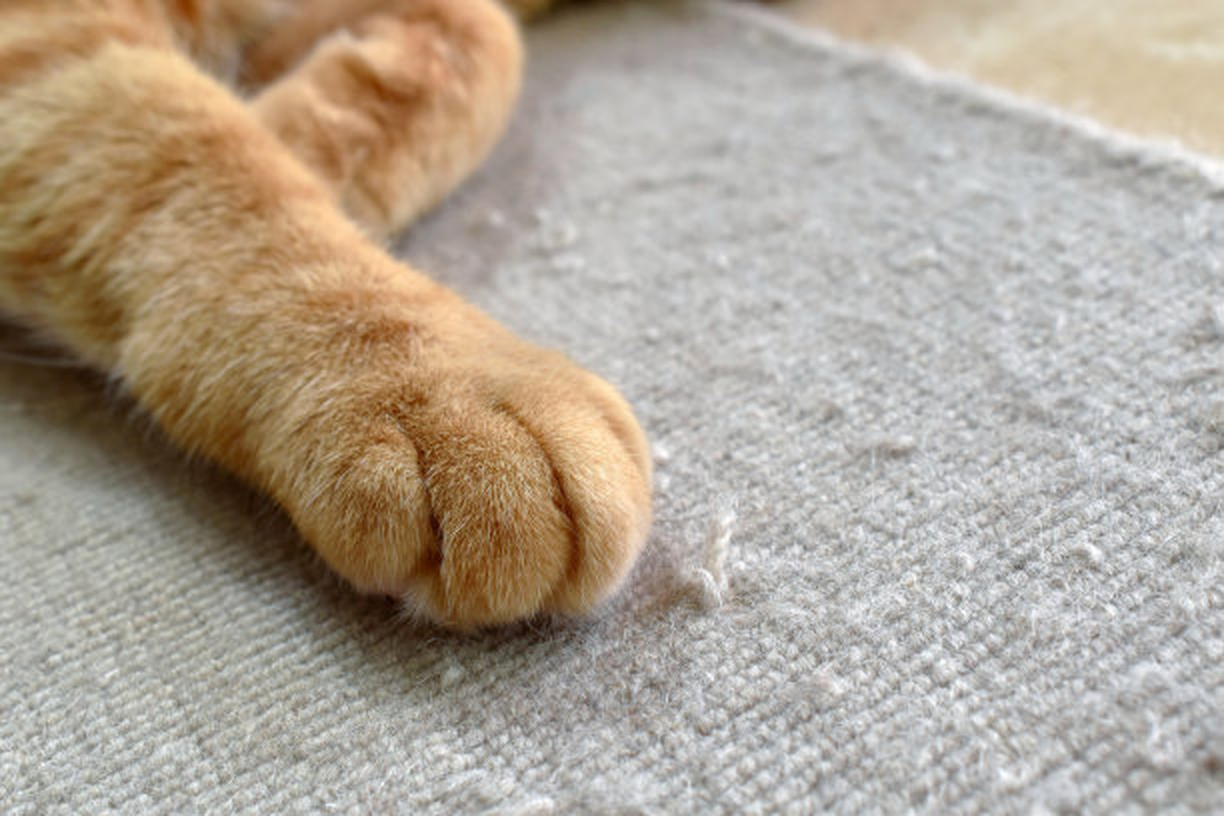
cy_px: 408
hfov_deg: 41.1
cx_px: 612
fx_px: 1632
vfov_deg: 28.1
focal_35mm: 48
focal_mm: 32
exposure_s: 1/80
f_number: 9
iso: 640
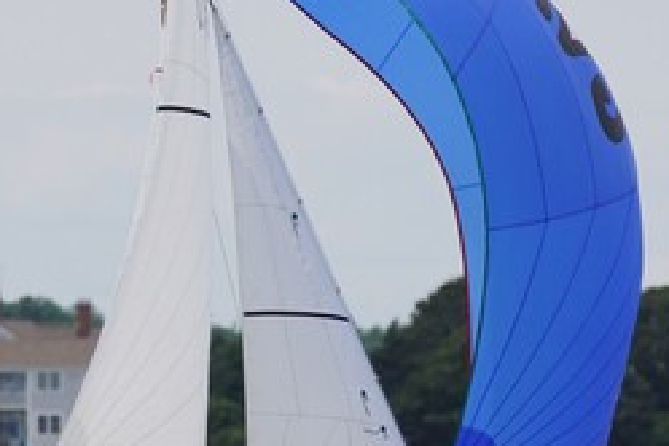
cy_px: 238
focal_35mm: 962
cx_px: 148
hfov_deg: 2.1
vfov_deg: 1.4
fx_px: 17876
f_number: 5.6
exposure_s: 1/1250
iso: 160
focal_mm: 200
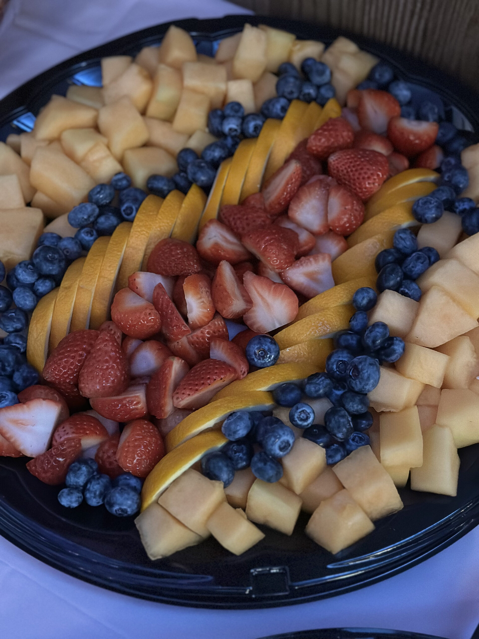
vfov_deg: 39.7
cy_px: 320
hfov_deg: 30.3
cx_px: 240
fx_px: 886
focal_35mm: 48
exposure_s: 1/20
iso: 1000
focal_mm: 6.86
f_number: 1.78
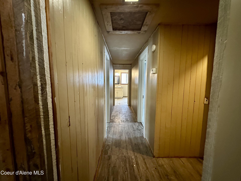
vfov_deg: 85.7
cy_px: 90
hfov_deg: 102.1
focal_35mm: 14
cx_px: 120
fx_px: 97
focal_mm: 2.22
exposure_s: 1/40
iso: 800
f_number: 2.2
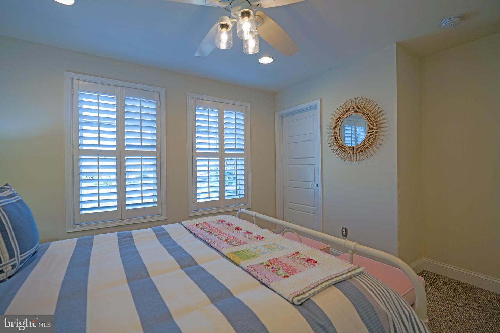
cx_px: 250
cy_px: 166
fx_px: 222
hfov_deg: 96.7
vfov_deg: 73.7
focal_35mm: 16
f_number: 4
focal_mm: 16
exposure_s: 1/160
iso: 400
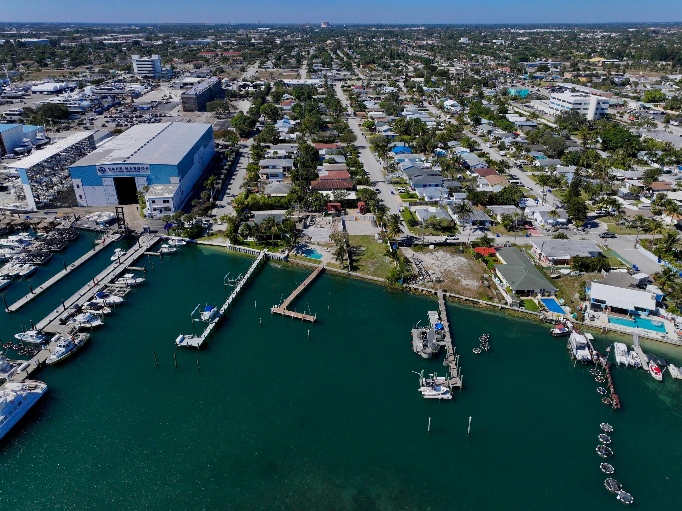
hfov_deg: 71.6
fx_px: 473
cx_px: 341
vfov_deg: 56.8
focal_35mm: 24
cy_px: 256
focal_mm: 12.29
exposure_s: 1/6400
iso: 140
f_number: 2.8
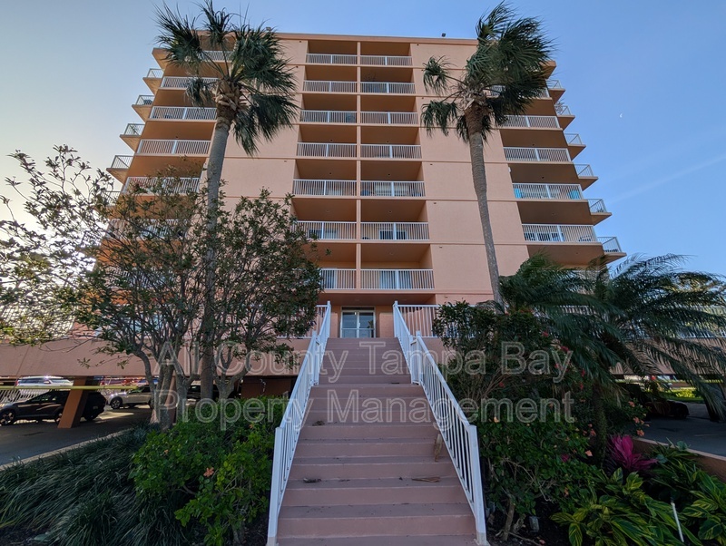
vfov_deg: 94.6
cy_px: 273
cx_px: 363
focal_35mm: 12
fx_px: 252
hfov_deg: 110.5
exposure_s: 1/4505
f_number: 1.7
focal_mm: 2.02
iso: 53
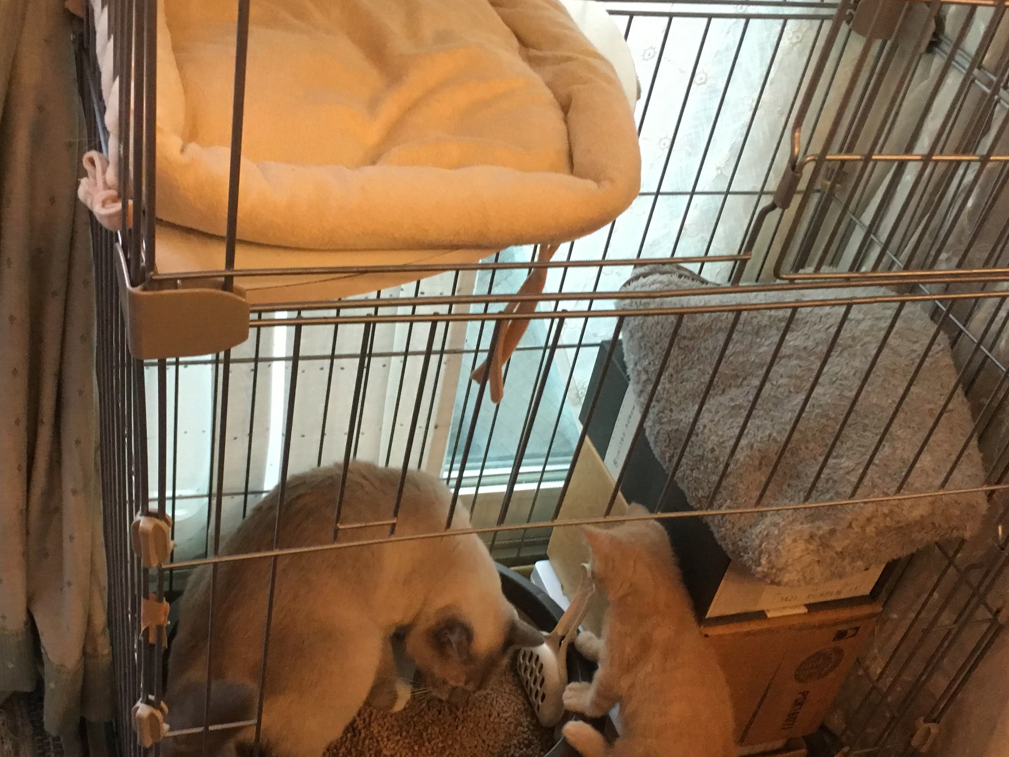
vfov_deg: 34.0
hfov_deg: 44.6
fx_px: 1224
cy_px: 502
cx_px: 404
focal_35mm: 42
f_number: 2.2
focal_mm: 4.15
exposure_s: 1/20
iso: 200
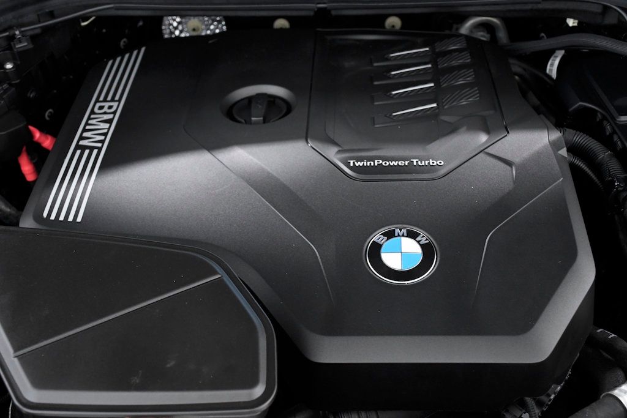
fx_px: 836
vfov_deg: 28.1
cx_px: 314
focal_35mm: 48
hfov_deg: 41.1
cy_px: 209
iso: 2500
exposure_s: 1/80
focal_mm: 32
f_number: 4.5
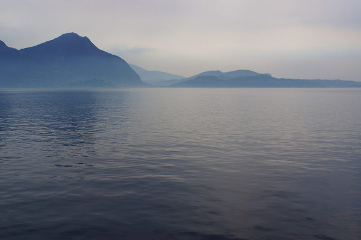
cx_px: 180
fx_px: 361
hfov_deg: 53.1
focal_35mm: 36
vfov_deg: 36.9
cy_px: 120
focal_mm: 24
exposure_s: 1/1000
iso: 200
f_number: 8
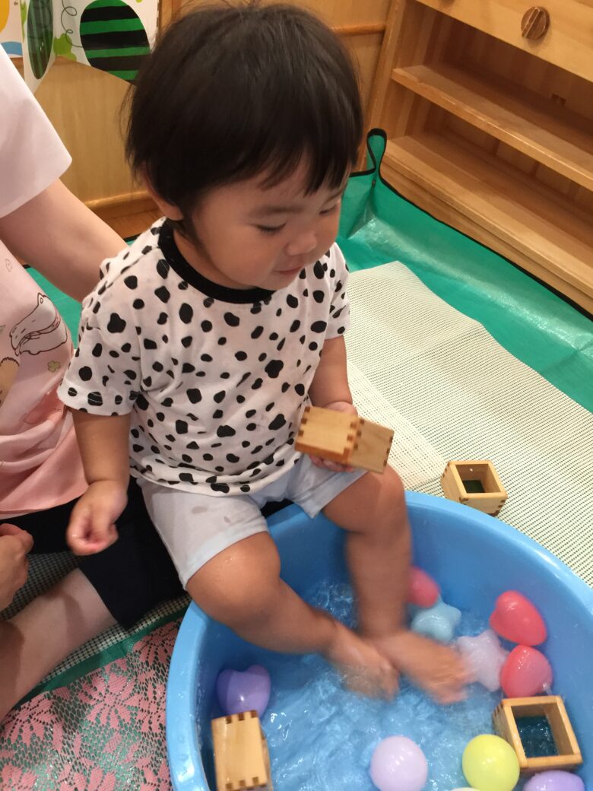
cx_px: 296
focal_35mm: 29
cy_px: 396
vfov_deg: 61.7
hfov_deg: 48.2
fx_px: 662
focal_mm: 4.15
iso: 80
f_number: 2.2
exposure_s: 1/17
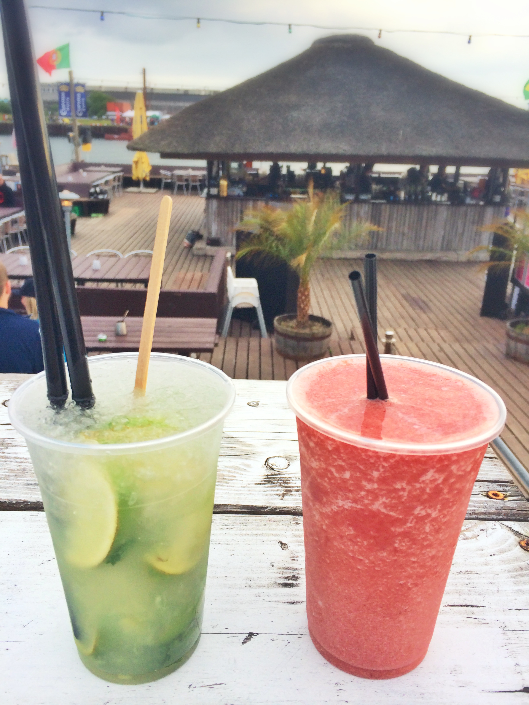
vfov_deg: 60.0
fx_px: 611
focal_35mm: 30
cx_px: 264
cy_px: 352
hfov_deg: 46.8
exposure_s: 1/265
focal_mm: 4.12
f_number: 2.2
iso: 32
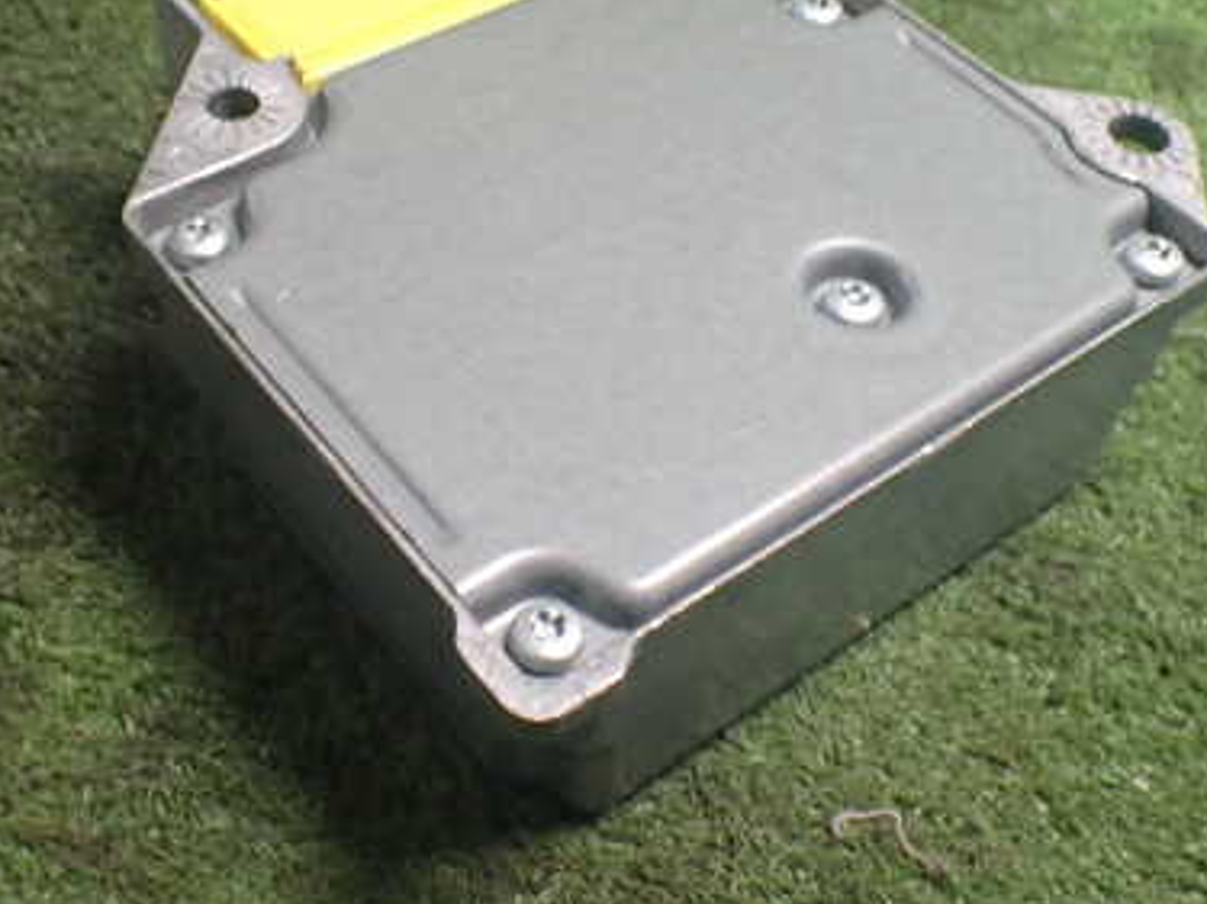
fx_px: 1673
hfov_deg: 39.7
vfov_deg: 30.1
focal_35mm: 48
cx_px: 573
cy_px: 331
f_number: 2.3
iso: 800
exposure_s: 1/40
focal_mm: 5.4
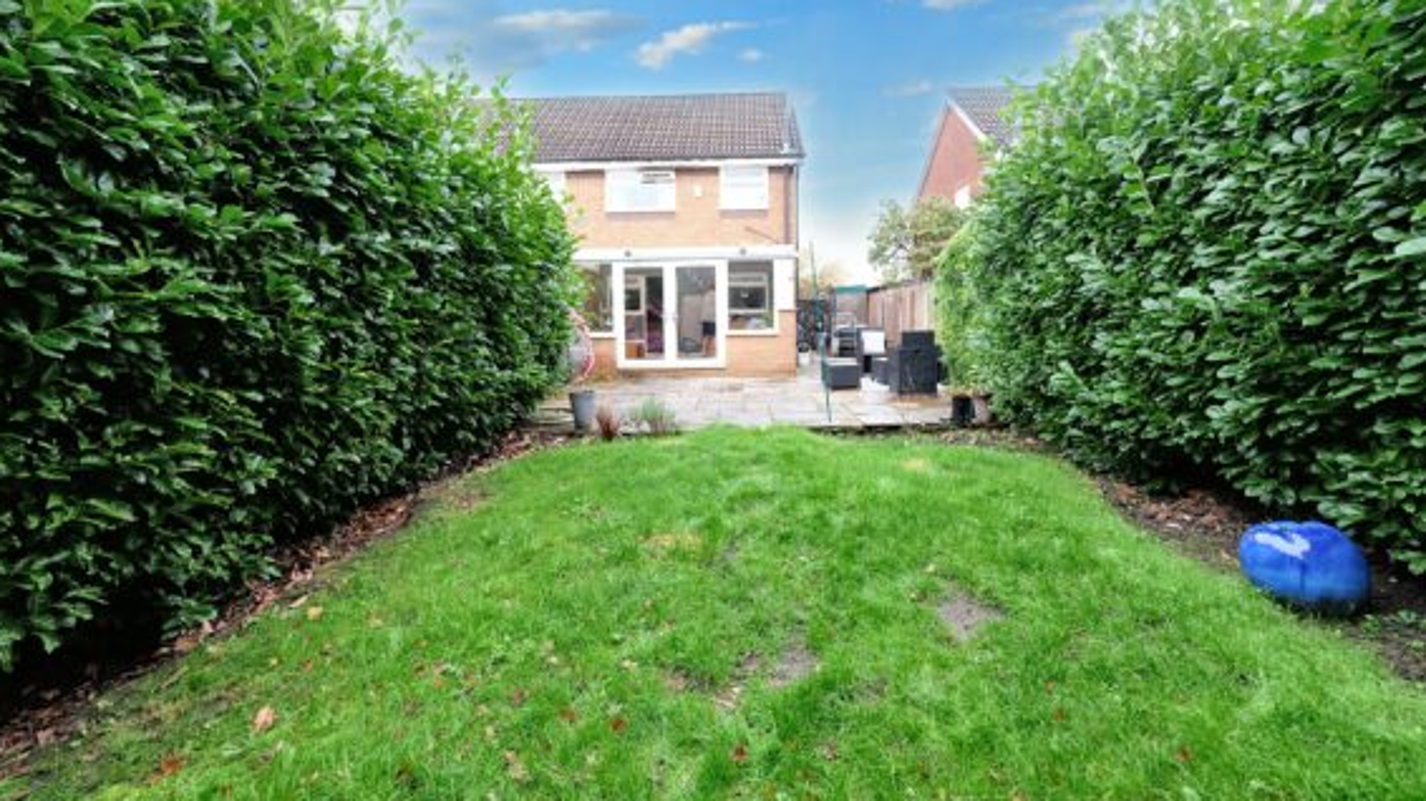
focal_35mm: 16
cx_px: 716
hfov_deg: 99.4
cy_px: 358
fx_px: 605
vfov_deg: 66.9
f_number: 4
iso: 200
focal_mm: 10
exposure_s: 1/60
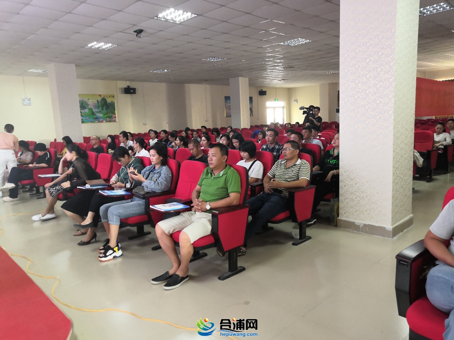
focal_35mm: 27
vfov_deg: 51.4
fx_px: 354
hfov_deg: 65.3
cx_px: 227
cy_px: 170
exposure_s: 1/25
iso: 400
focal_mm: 3.95
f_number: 1.8
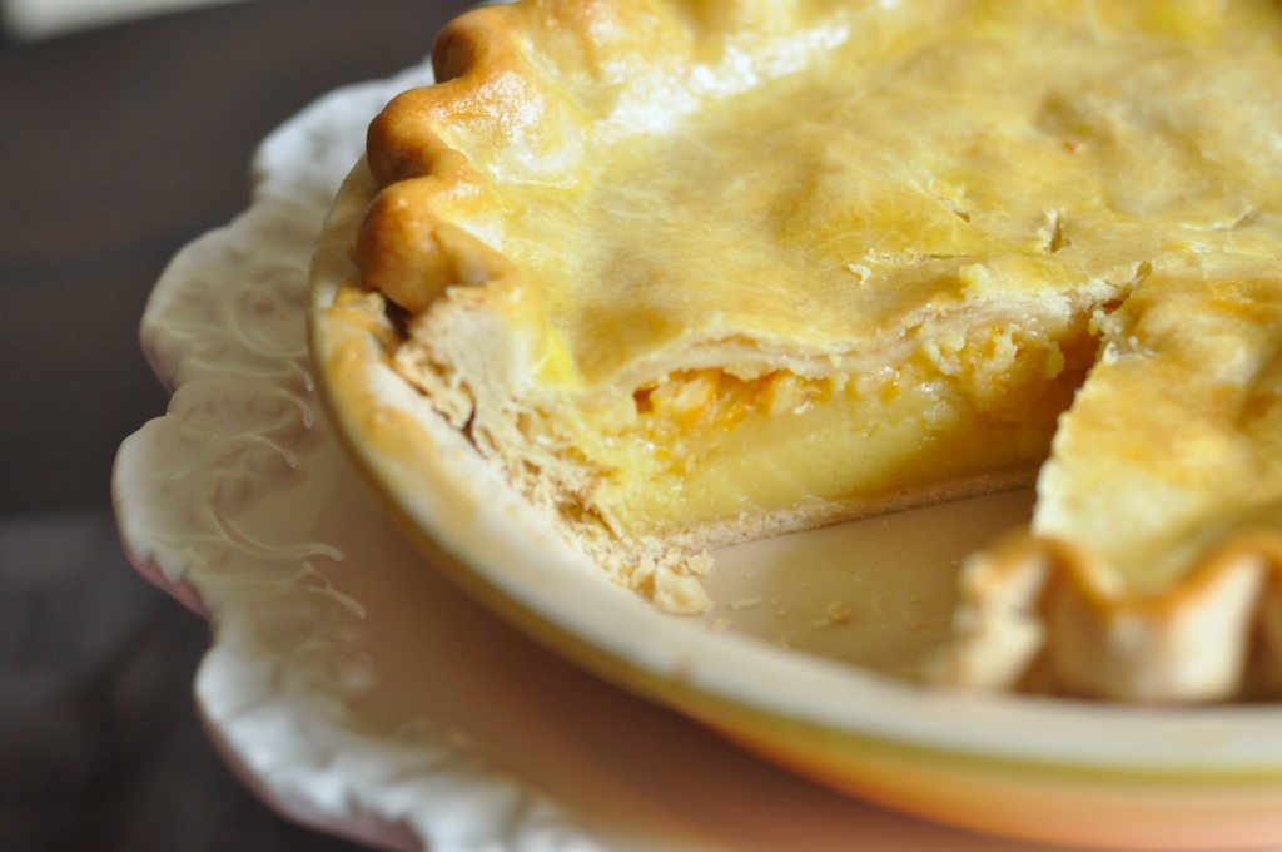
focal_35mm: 75
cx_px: 641
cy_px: 426
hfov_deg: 27.0
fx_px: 2667
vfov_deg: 18.1
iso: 800
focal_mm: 50
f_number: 4.5
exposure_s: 1/80
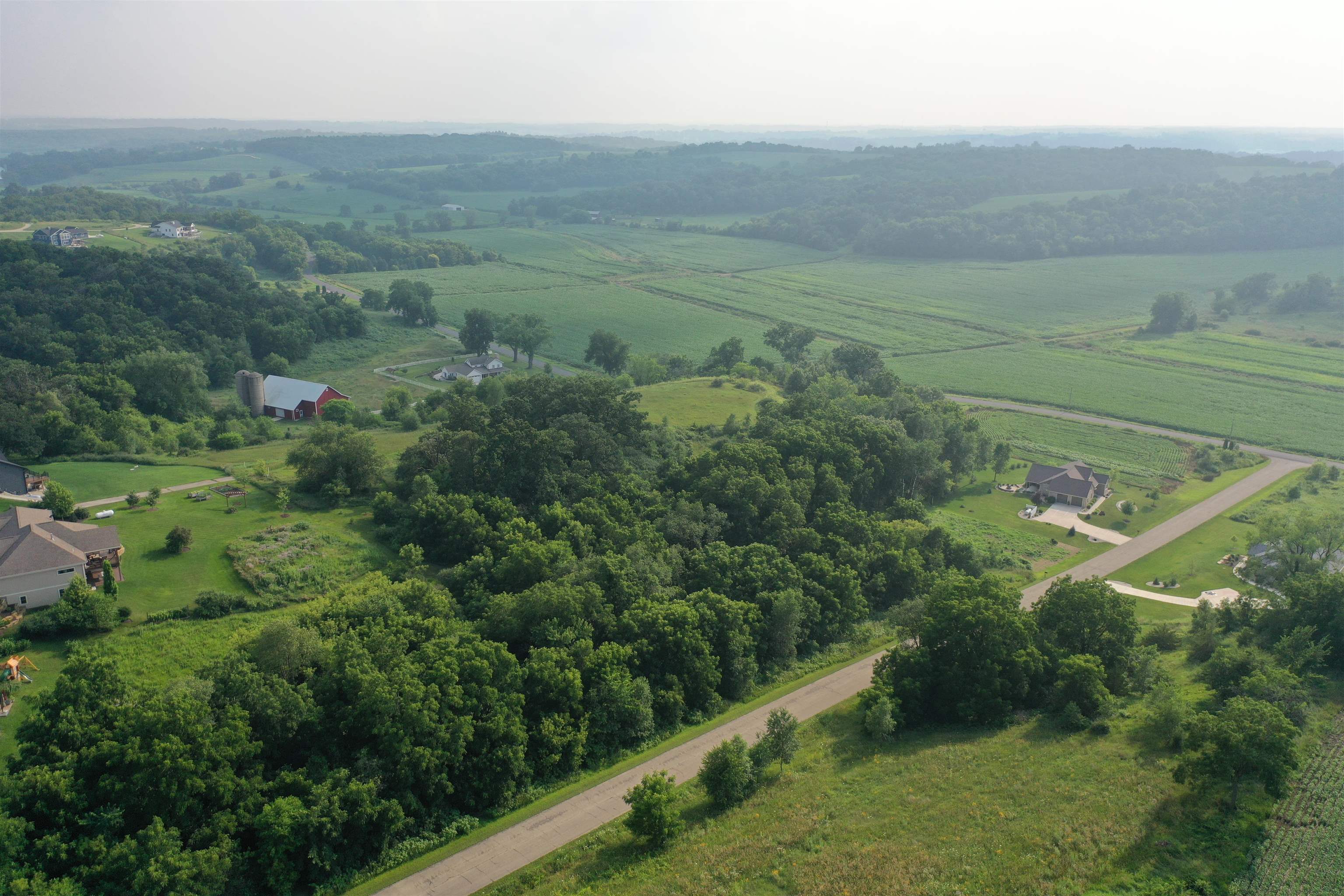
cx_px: 672
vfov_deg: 46.4
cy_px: 448
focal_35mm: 28
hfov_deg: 65.5
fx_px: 1045
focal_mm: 10.26
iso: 100
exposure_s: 1/1600
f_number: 2.8
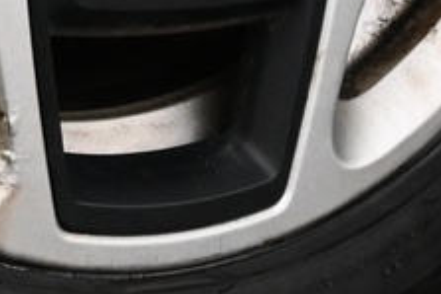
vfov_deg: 5.7
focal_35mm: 229
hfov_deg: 9.0
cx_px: 51
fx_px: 2802
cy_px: -481
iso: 2000
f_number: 4
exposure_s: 1/30
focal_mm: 21
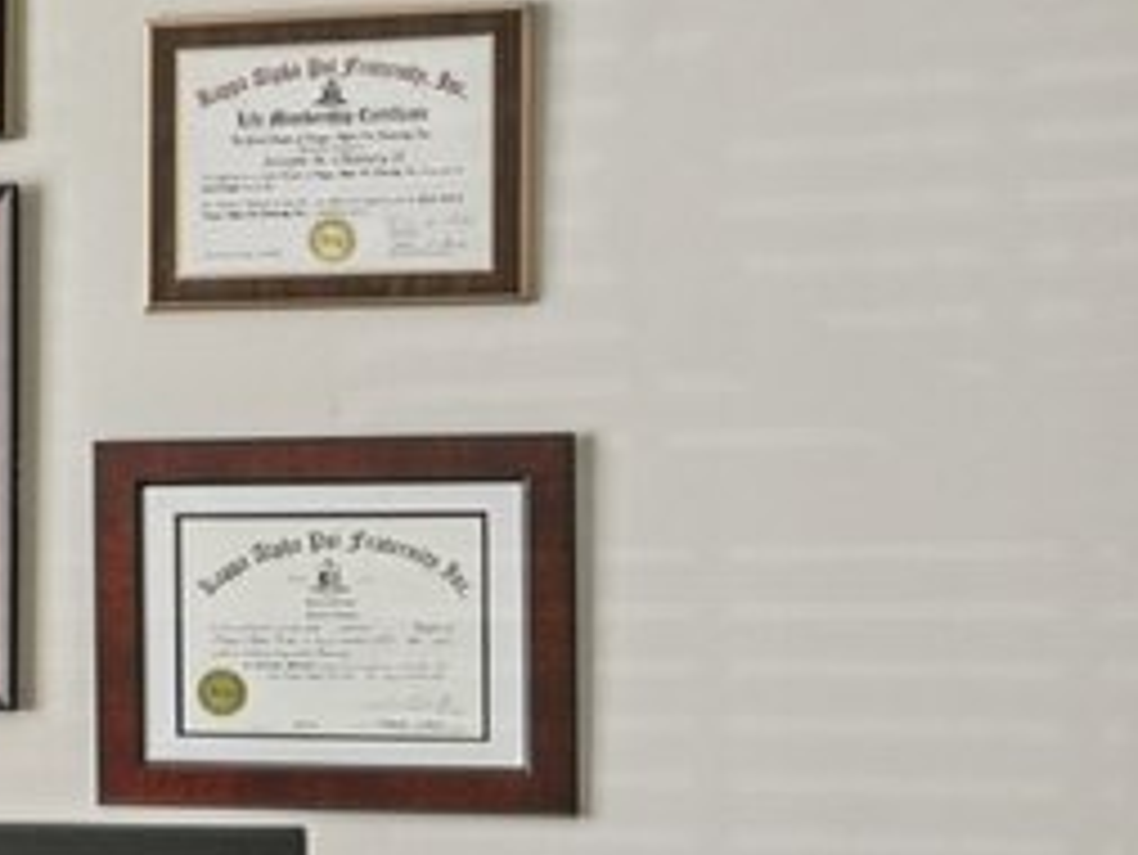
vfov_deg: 13.6
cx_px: -1080
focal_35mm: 109
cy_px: 511
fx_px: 3585
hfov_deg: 15.0
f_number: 8
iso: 100
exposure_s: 1/50
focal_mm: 14
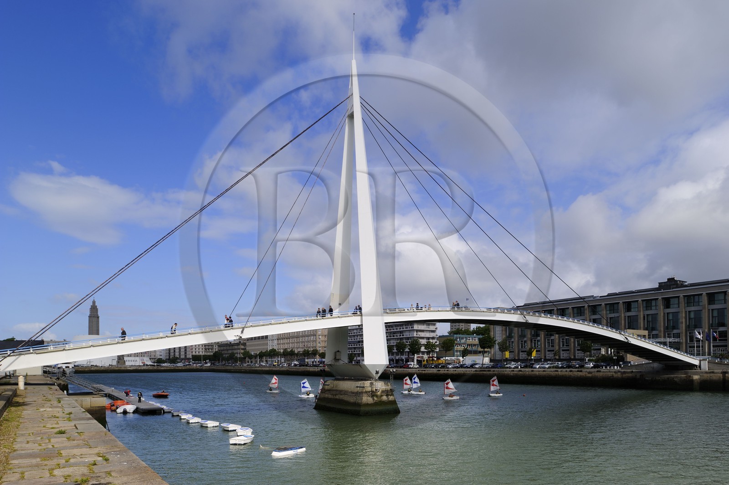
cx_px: 364
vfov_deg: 53.1
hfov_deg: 73.8
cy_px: 242
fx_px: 486
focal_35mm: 24
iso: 200
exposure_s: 1/320
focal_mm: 24
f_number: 11
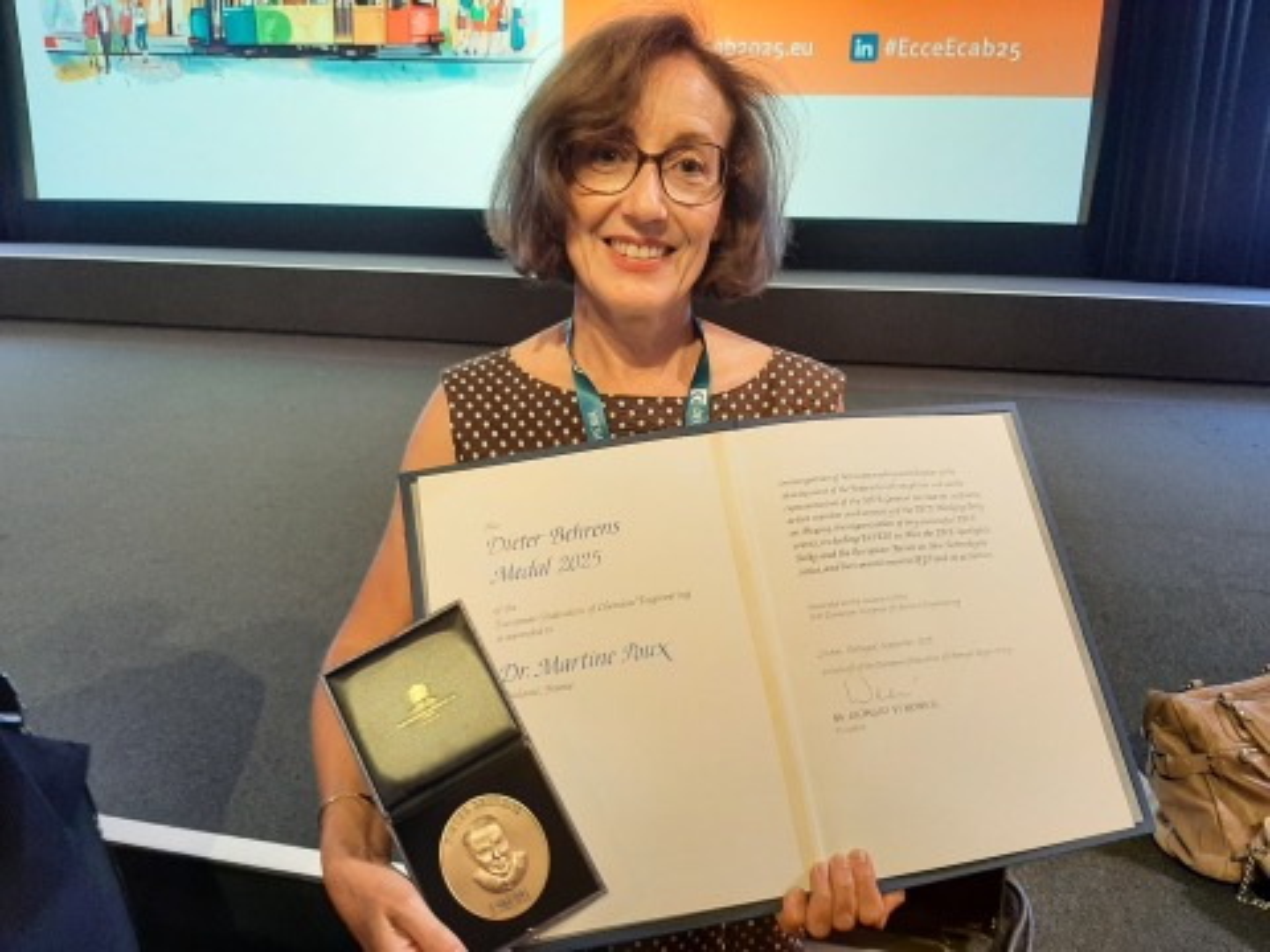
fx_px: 954
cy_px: 476
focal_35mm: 26
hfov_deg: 67.3
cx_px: 635
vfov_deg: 53.1
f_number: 1.7
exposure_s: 1/25
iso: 250
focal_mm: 3.93
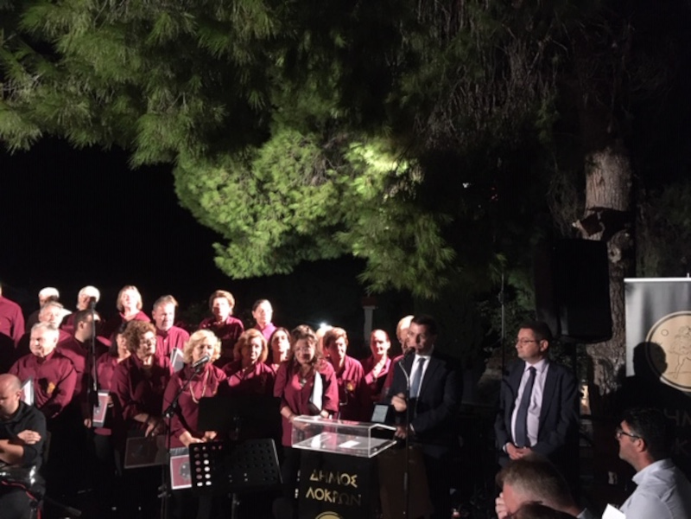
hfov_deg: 61.7
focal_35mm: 29
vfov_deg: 48.2
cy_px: 260
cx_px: 346
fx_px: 579
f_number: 2.2
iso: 250
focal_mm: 4.15
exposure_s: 1/17
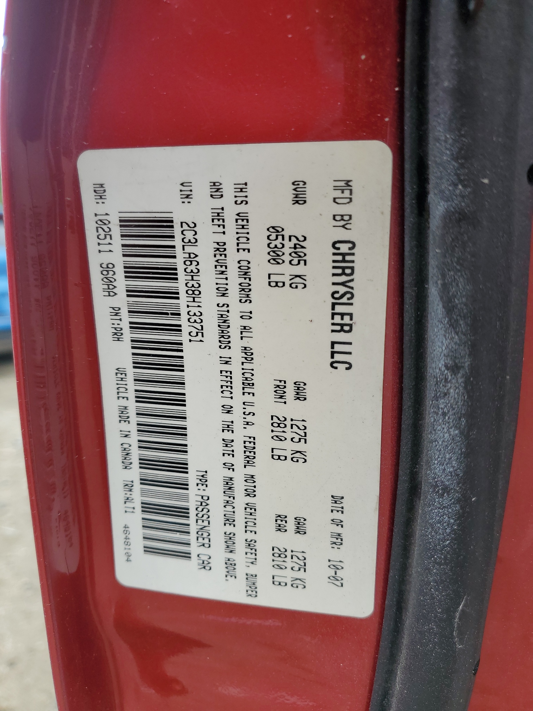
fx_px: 534
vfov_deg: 67.3
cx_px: 266
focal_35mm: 26
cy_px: 356
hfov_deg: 53.1
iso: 50
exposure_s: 1/286
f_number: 1.5
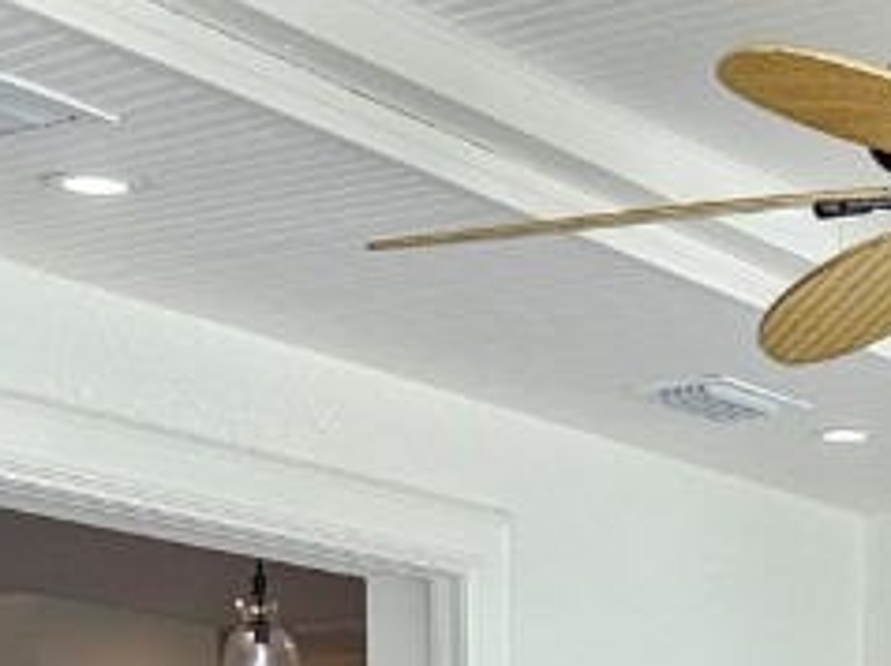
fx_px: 2546
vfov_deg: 12.7
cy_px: 1422
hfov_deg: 19.7
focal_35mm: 99
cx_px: 674
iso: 32
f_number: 1.8
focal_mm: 5.4
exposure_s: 1/120
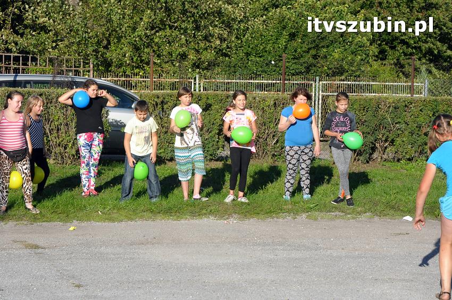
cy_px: 150
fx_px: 1317
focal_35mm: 105
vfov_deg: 13.0
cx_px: 226
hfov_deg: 19.5
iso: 800
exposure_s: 1/1250
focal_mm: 70
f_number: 9
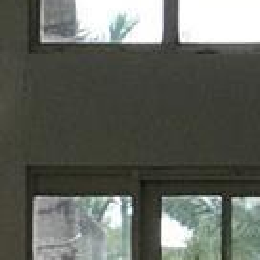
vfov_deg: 3.9
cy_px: 206
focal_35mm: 445
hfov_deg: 3.9
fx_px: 3781
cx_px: -73
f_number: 2.8
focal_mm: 6.6
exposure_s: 1/60
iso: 64
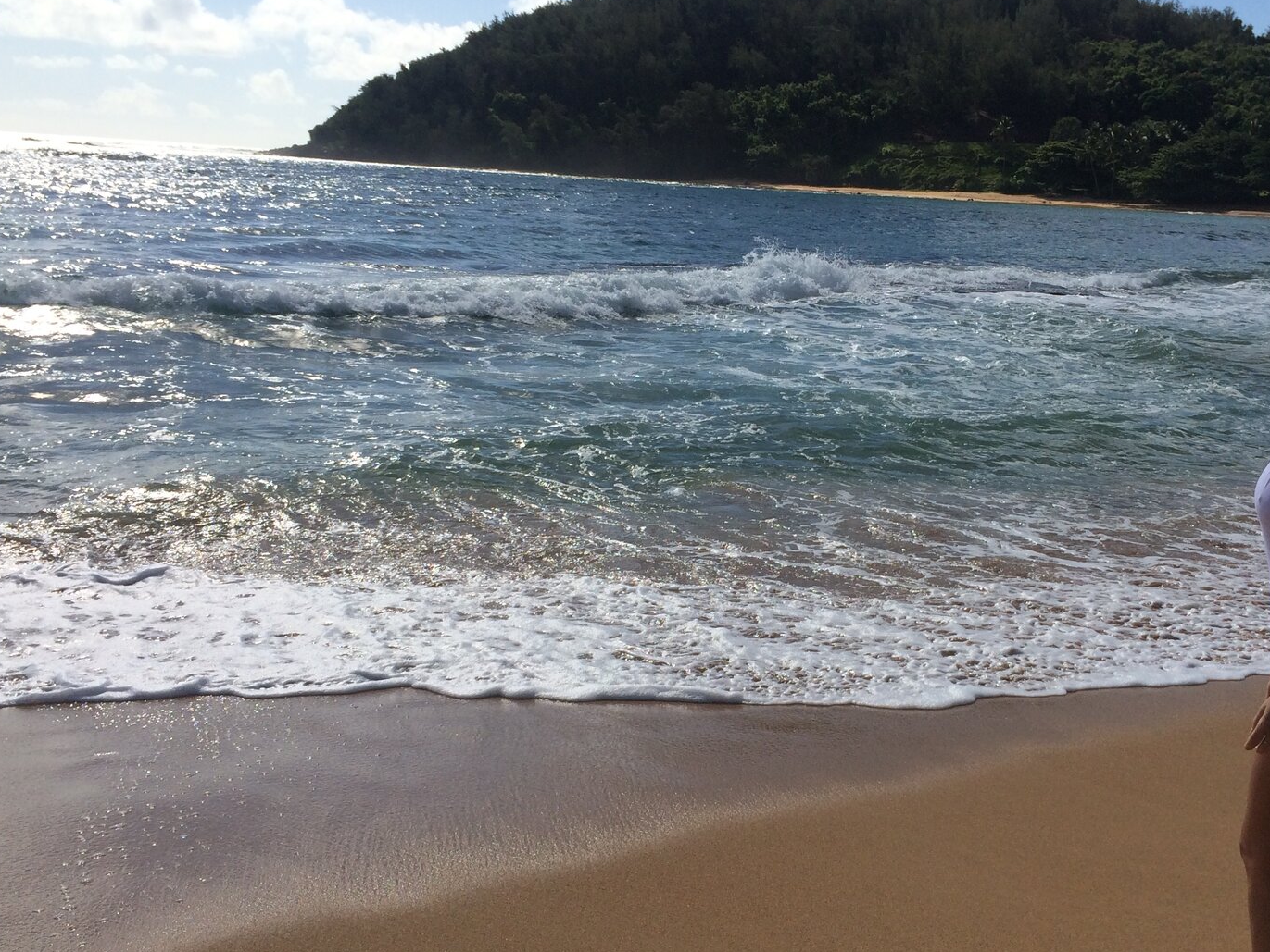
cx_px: 758
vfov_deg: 34.4
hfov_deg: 44.6
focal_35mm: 42
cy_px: 489
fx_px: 1541
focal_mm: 4.12
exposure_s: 1/5128
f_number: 2.2
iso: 40
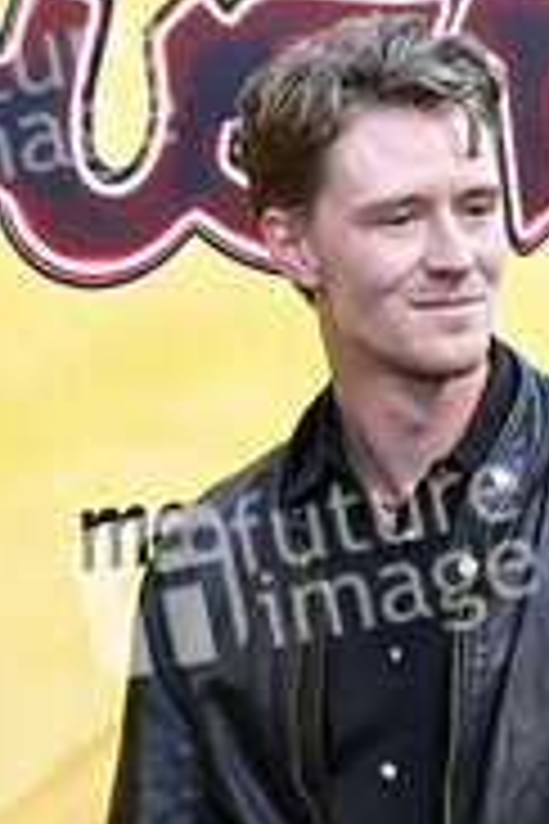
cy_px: 797
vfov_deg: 21.0
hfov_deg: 14.5
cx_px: 439
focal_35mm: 94
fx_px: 2150
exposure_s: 1/200
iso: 1250
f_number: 5.6
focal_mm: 43
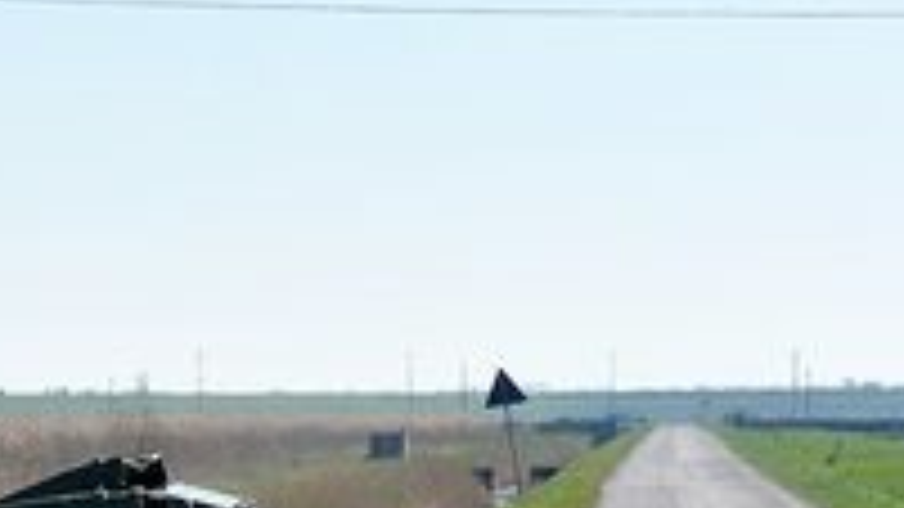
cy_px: 661
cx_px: 22
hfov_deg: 6.1
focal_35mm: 352
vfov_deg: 3.4
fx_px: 8426
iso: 200
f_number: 7.1
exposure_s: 1/800
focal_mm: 75
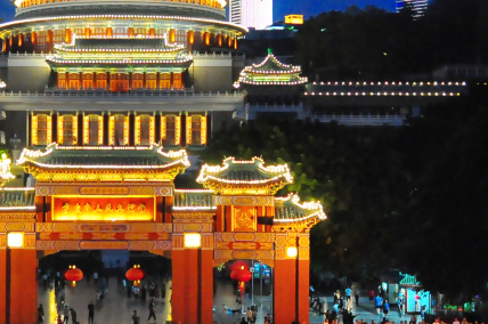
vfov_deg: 13.5
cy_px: 131
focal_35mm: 101
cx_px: 125
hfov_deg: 20.1
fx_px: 1367
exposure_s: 1/100
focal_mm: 24
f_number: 2.8
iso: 2800
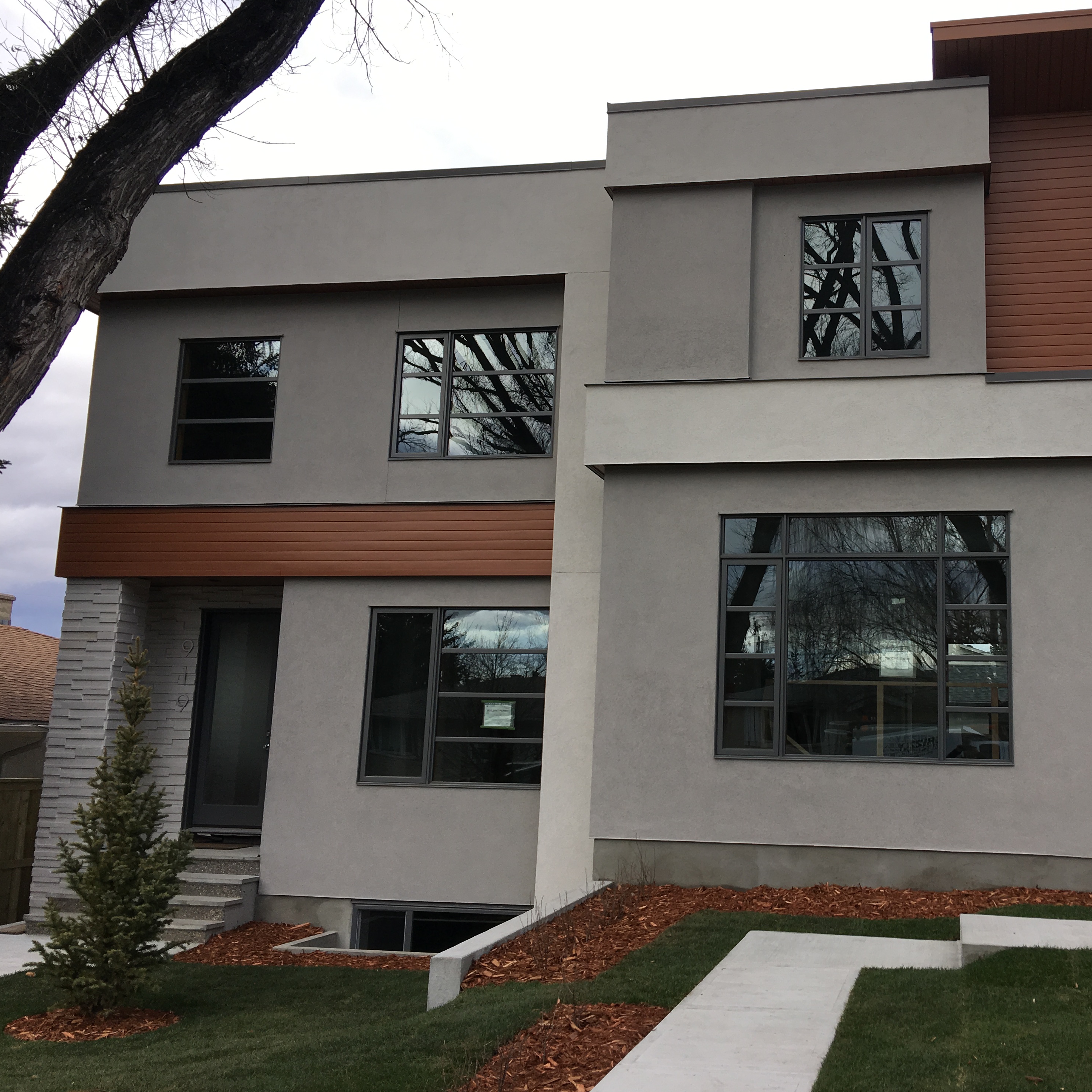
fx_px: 1249
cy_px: 538
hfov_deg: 46.4
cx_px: 738
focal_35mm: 35
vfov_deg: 47.2
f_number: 2.2
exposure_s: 1/323
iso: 25
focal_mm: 4.15
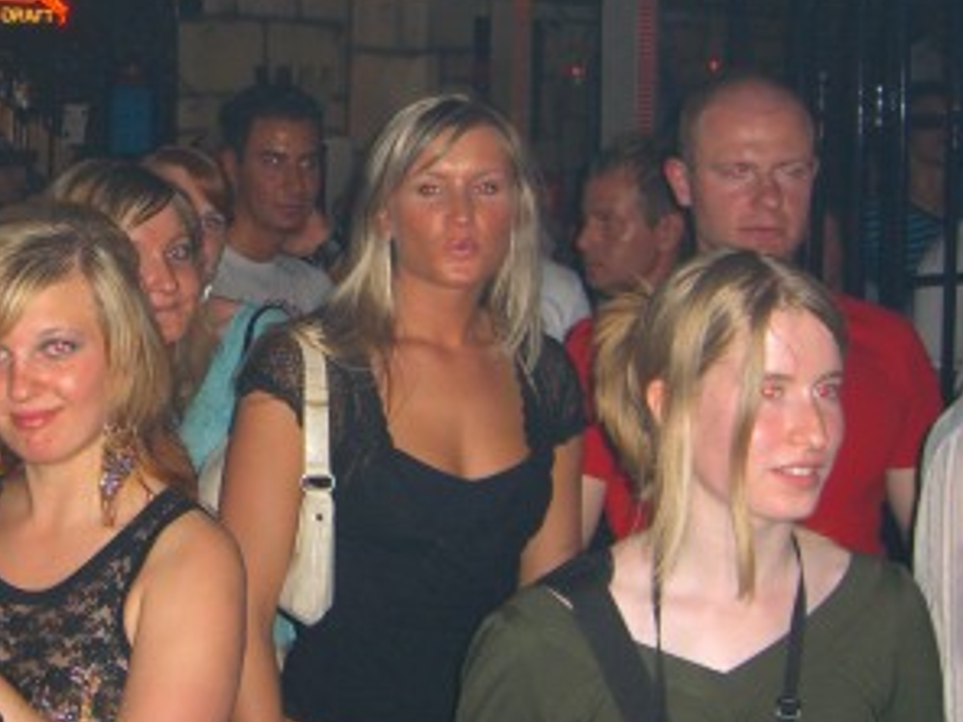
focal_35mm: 77
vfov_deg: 19.0
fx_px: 2142
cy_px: 192
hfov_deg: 24.7
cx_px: 117
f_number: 2.8
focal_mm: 7.9
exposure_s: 1/60
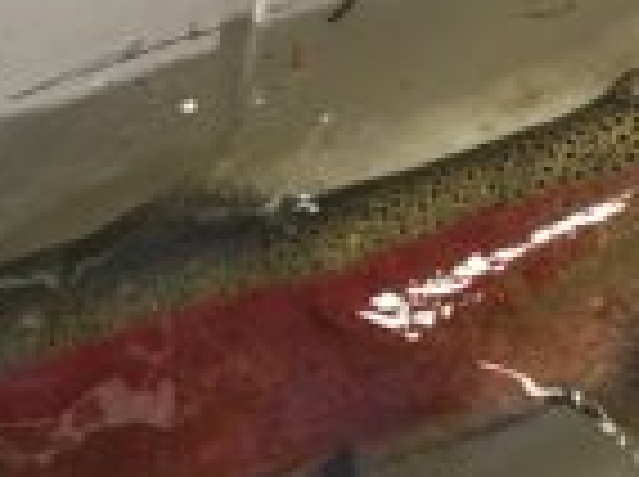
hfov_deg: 24.0
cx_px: 176
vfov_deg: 17.4
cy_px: 547
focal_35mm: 81
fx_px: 1493
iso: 50
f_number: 2.2
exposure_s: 1/30
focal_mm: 4.15
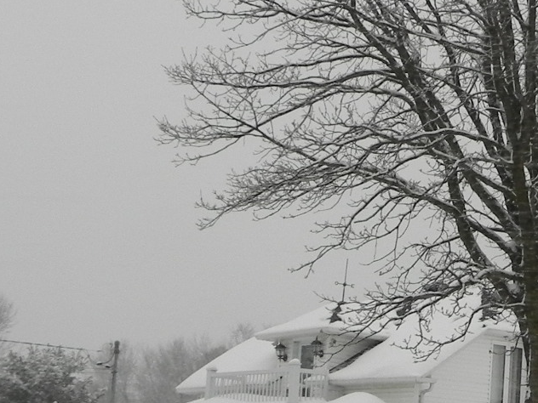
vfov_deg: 15.7
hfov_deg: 19.2
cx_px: 705
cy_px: 261
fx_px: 1461
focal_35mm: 94
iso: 160
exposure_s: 1/197
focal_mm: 5.2
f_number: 5
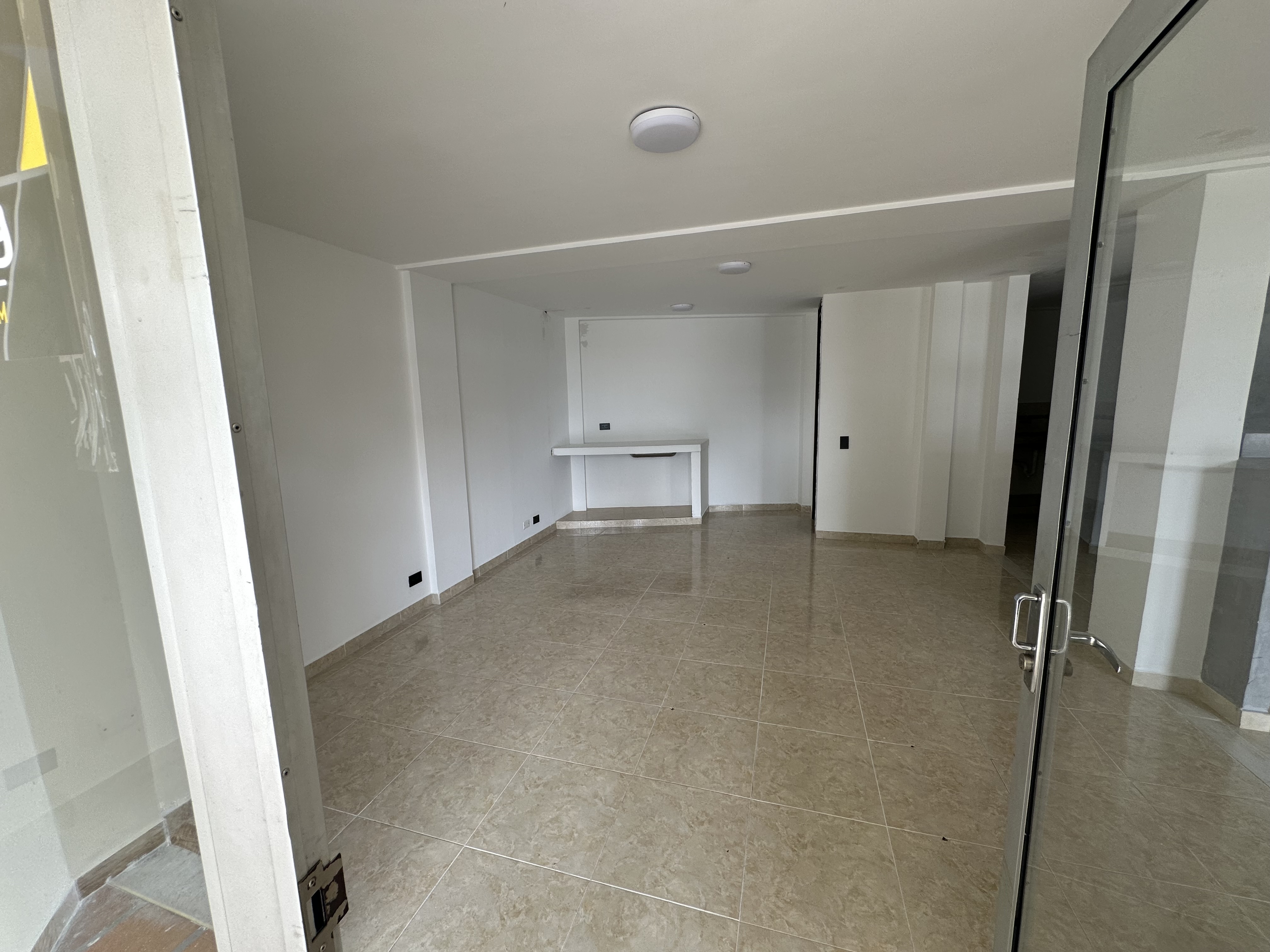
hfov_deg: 102.1
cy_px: 476
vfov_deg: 85.7
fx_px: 514
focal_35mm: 14
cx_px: 635
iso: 64
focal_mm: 2.22
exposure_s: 1/99
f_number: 2.2
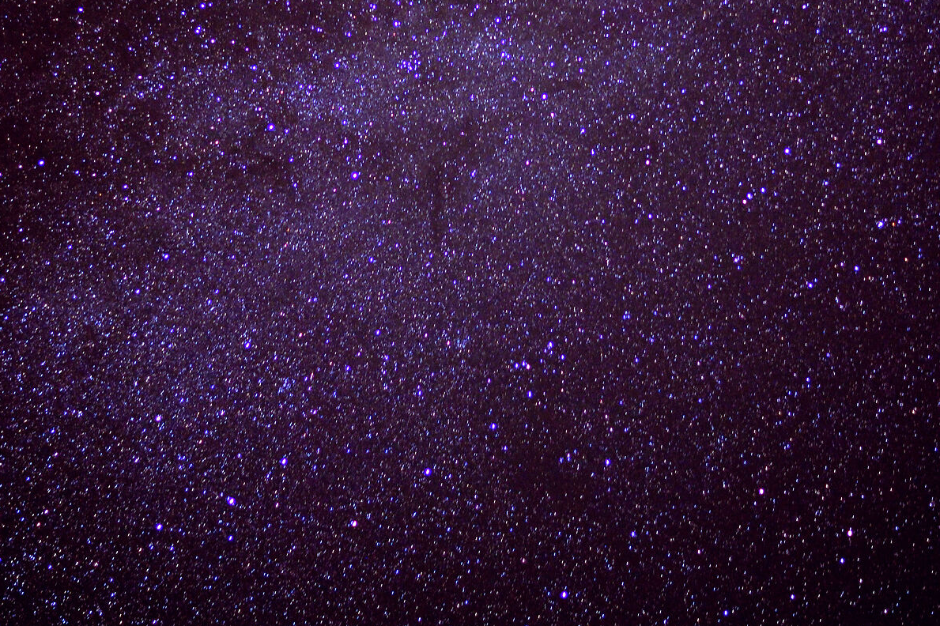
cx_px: 478
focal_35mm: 101
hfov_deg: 20.2
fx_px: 2636
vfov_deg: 13.4
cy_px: 68
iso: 3200
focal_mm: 50
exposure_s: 15
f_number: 1.8
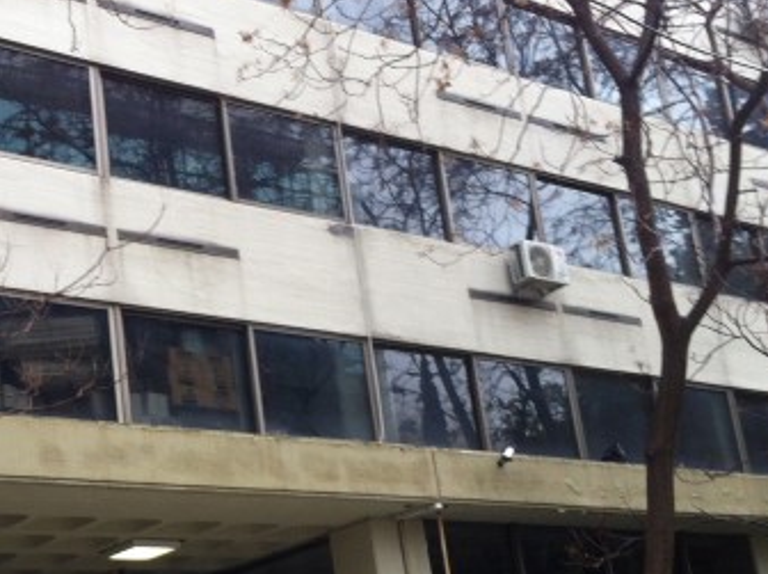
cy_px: 412
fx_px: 1484
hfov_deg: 28.2
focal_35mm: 67
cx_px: 111
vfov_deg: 21.7
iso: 100
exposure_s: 1/120
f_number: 2.8
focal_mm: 3.85
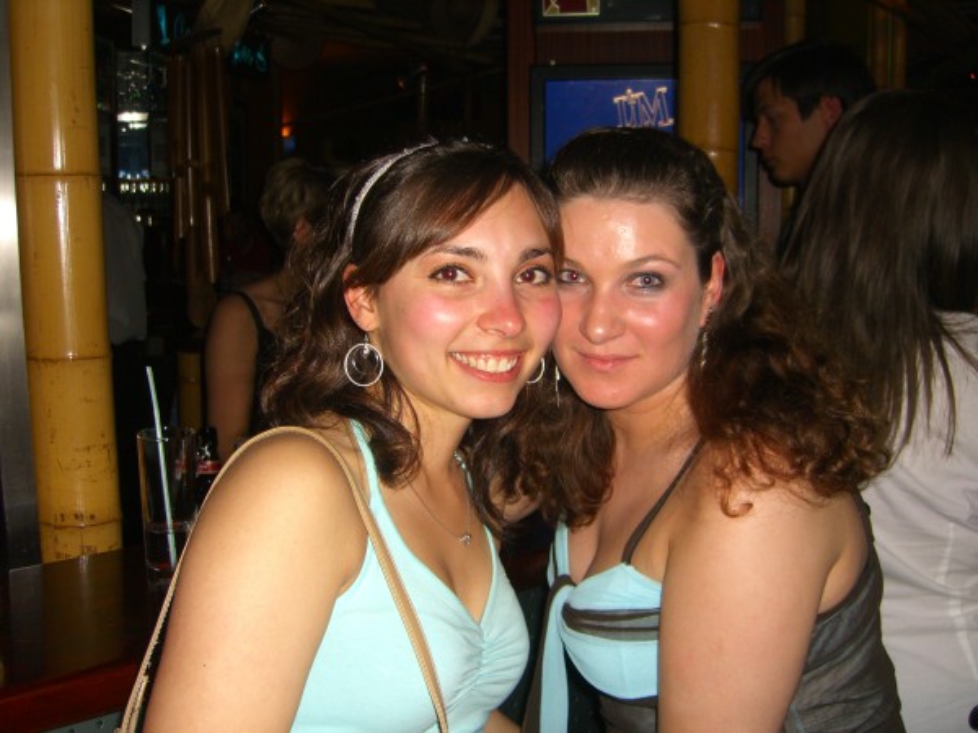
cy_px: 366
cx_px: 489
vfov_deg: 37.7
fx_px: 1074
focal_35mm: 38
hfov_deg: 49.0
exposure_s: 1/60
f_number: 2.8
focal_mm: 7.9
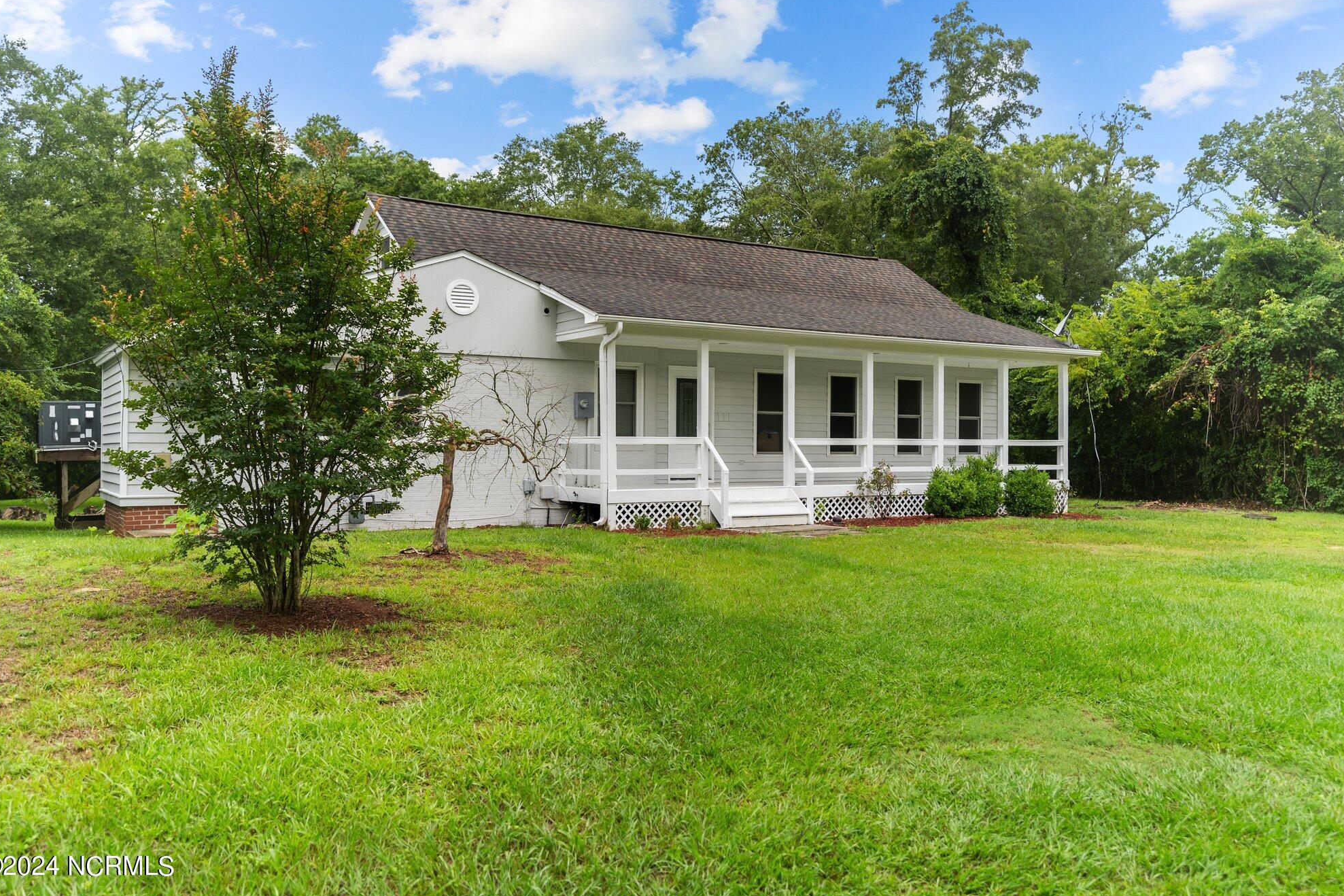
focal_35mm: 29
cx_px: 676
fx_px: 1083
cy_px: 444
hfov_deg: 63.7
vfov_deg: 45.0
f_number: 2.8
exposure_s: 1/250
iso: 100
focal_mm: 28
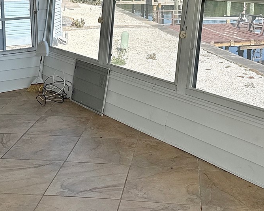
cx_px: 137
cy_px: 47
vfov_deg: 26.7
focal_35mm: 56
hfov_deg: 33.6
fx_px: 437
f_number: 1.78
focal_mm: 6.76
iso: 80
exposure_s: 1/1553
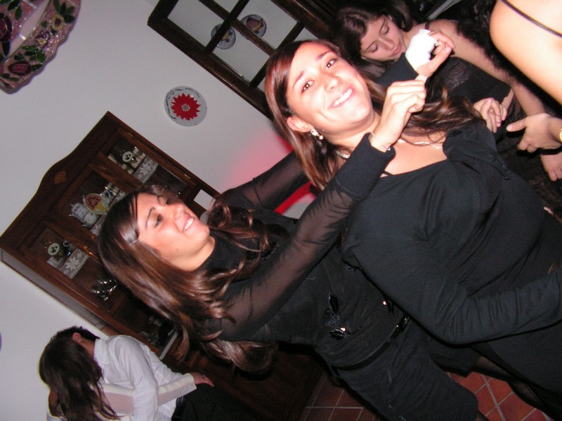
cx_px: 281
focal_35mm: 36
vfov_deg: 39.7
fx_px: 584
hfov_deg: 51.4
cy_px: 210
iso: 200
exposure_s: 1/40
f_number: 3.2
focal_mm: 6
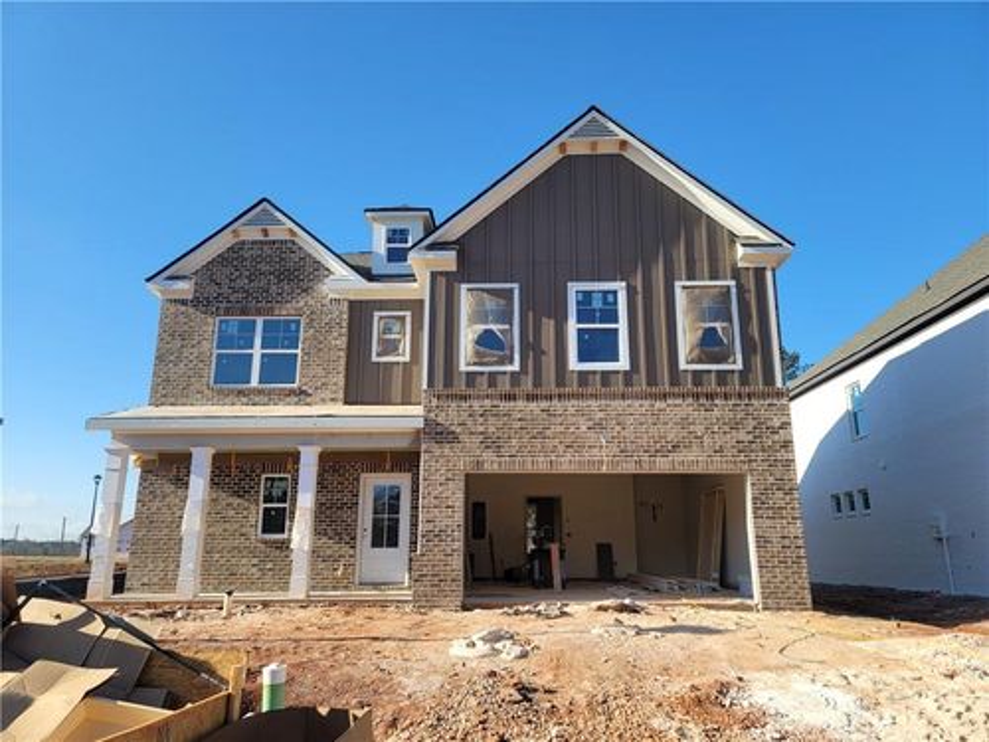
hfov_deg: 69.4
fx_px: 714
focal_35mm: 25
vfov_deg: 54.9
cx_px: 494
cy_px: 371
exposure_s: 1/626
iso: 20
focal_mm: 7
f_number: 1.8
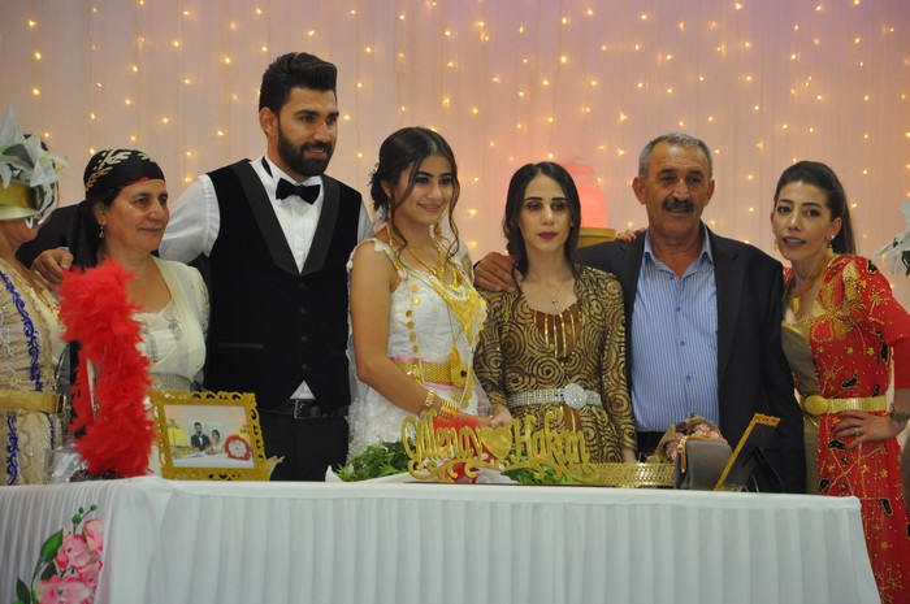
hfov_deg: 13.1
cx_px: 455
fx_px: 3977
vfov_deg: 8.7
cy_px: 302
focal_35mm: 158
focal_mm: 105
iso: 1250
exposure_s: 1/60
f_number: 5.6
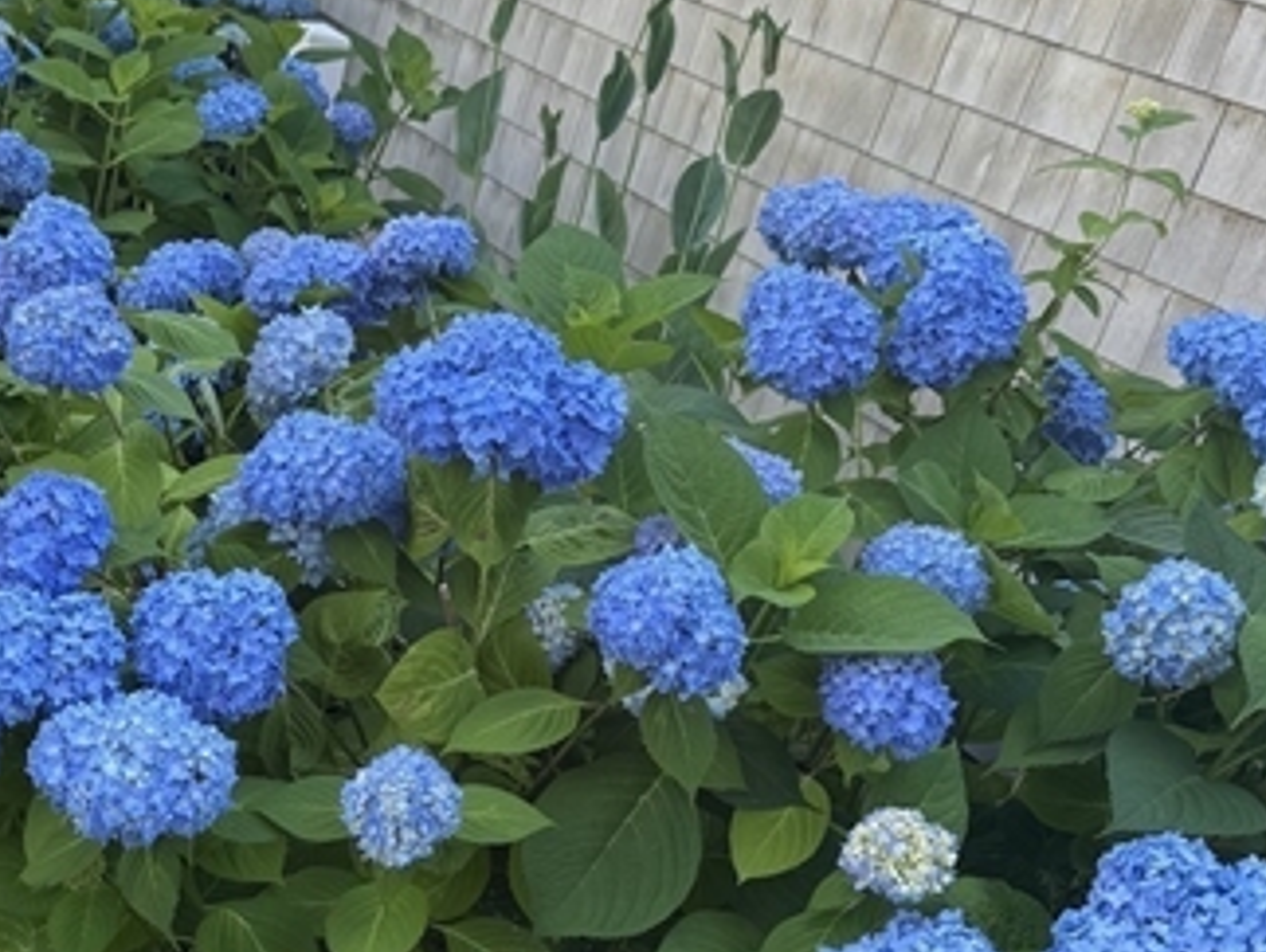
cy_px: 760
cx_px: 463
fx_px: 2087
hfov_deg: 33.6
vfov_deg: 25.3
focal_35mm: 57
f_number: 1.78
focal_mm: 6.76
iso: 50
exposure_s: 1/132
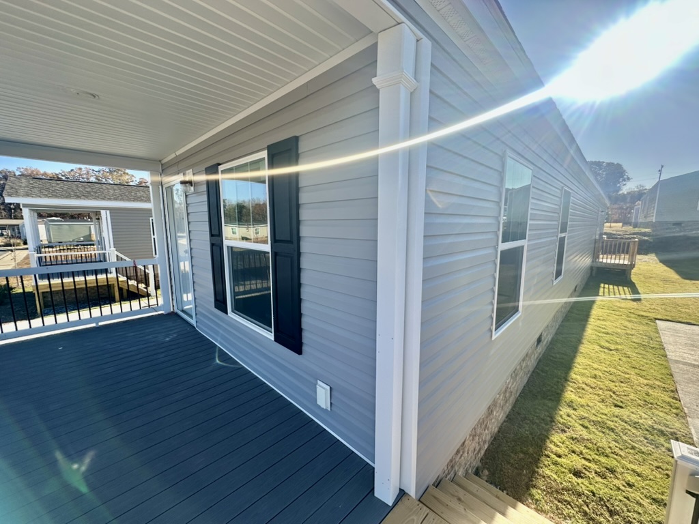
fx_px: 283
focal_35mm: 14
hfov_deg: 102.1
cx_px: 350
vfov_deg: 85.7
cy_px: 262
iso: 50
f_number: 2.2
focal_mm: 2.22
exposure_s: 1/1114
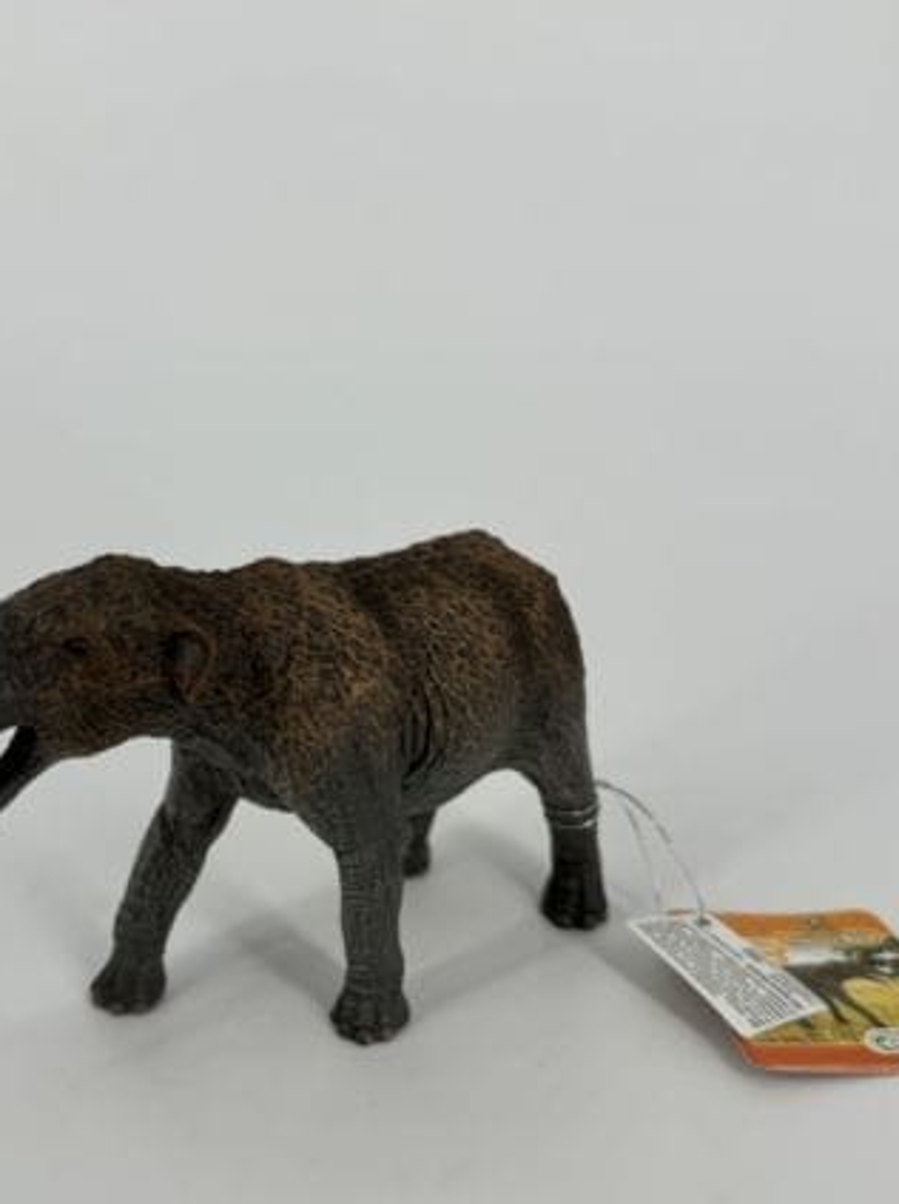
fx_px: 1319
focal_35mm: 38
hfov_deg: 37.4
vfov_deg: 49.0
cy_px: 608
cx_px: 339
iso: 80
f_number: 1.78
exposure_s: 1/1818
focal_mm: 6.76
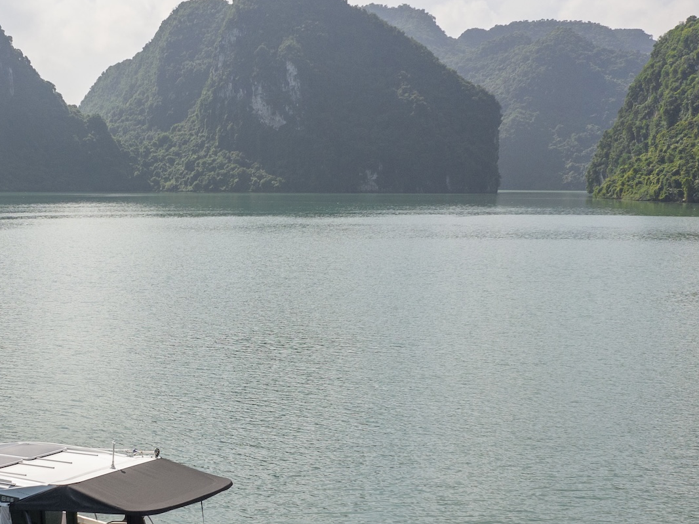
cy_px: 450
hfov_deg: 29.8
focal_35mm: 63
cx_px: 115
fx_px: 1272
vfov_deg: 22.8
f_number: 2.8
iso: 100
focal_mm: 12.29
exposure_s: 1/40
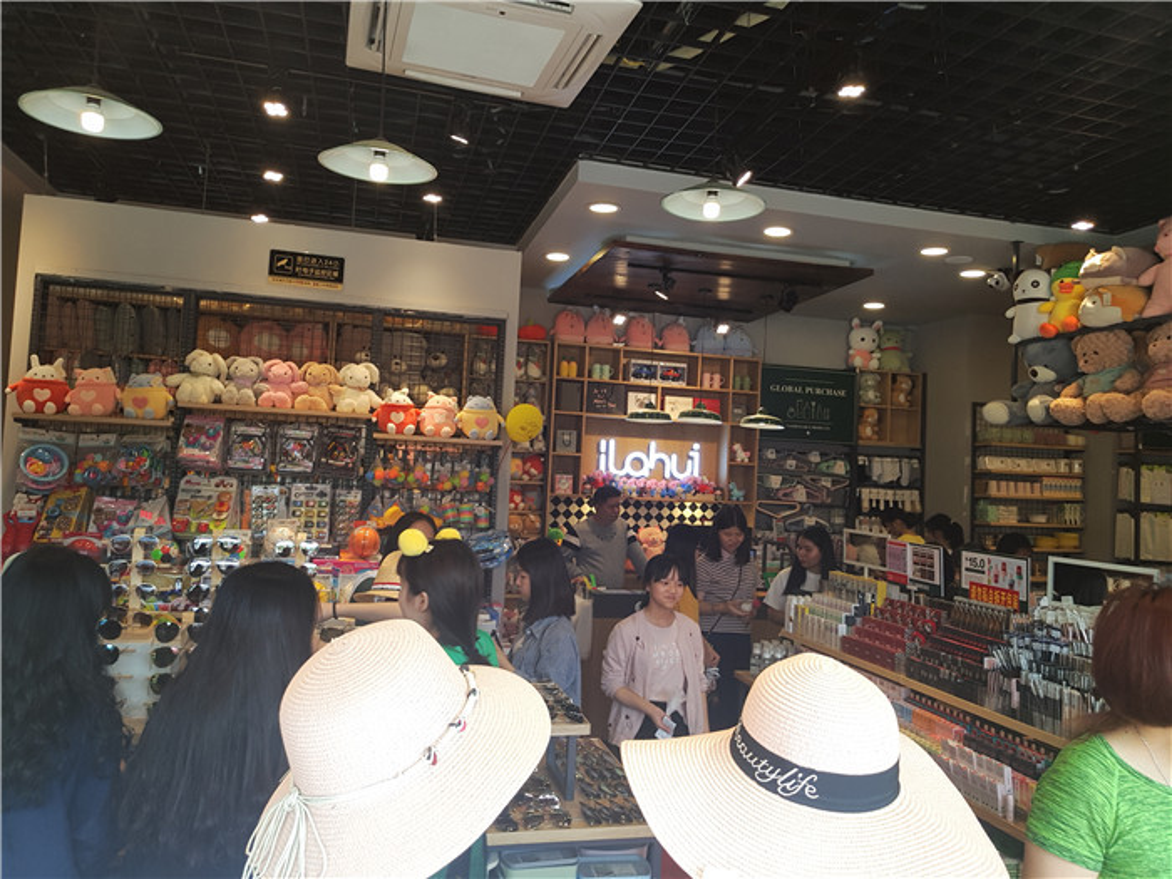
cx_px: 586
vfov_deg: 45.4
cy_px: 440
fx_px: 1050
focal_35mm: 31
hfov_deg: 58.4
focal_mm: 3.75
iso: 50
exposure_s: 1/100
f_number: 2
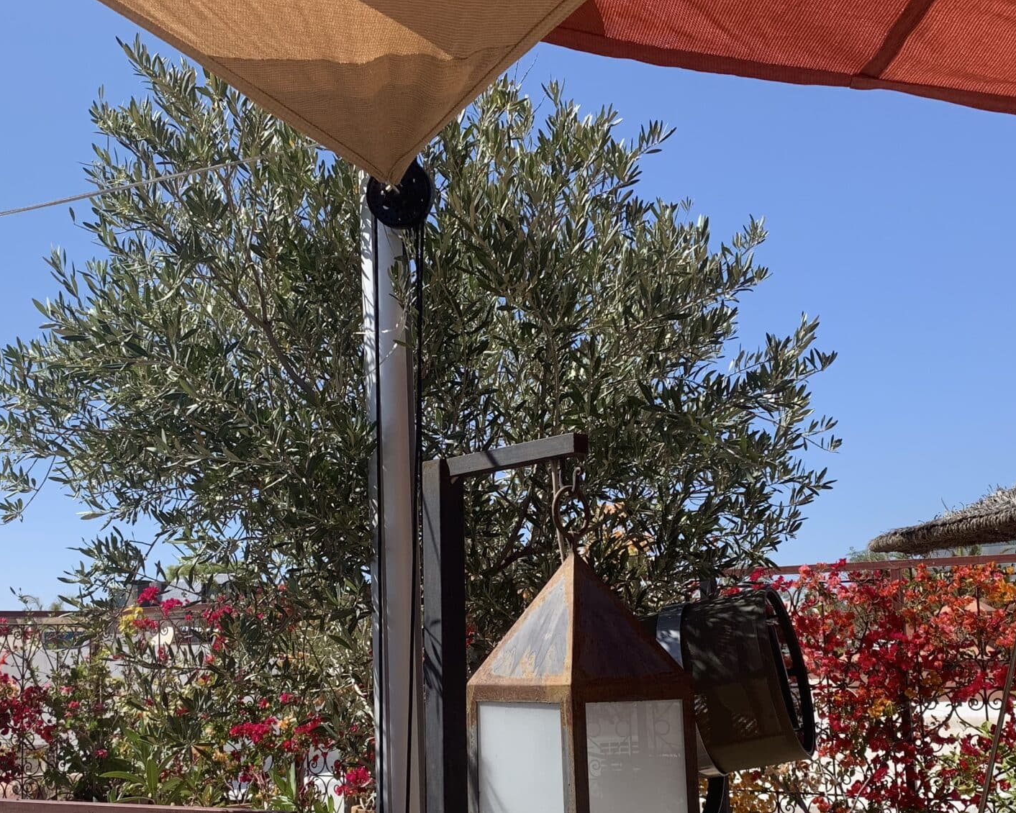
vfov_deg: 32.6
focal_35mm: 46
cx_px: 448
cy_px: 517
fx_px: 1383
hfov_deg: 40.3
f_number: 1.8
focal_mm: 4.25
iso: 25
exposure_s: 1/2033
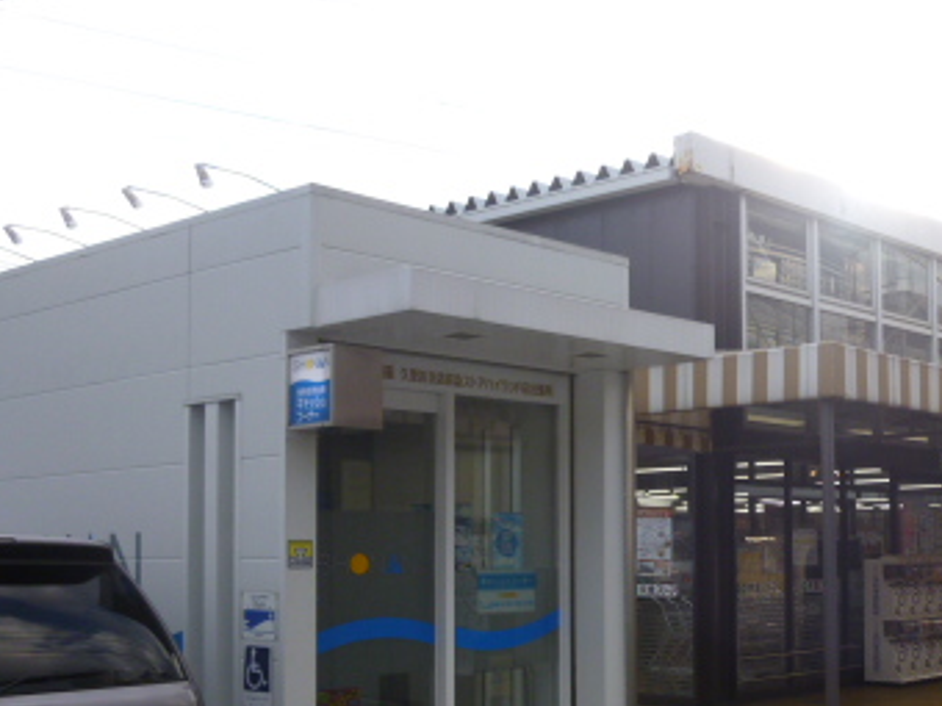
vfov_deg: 30.5
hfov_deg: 37.9
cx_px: 839
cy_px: 512
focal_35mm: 47
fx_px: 1279
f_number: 3.1
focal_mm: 4.5
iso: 100
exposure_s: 1/320
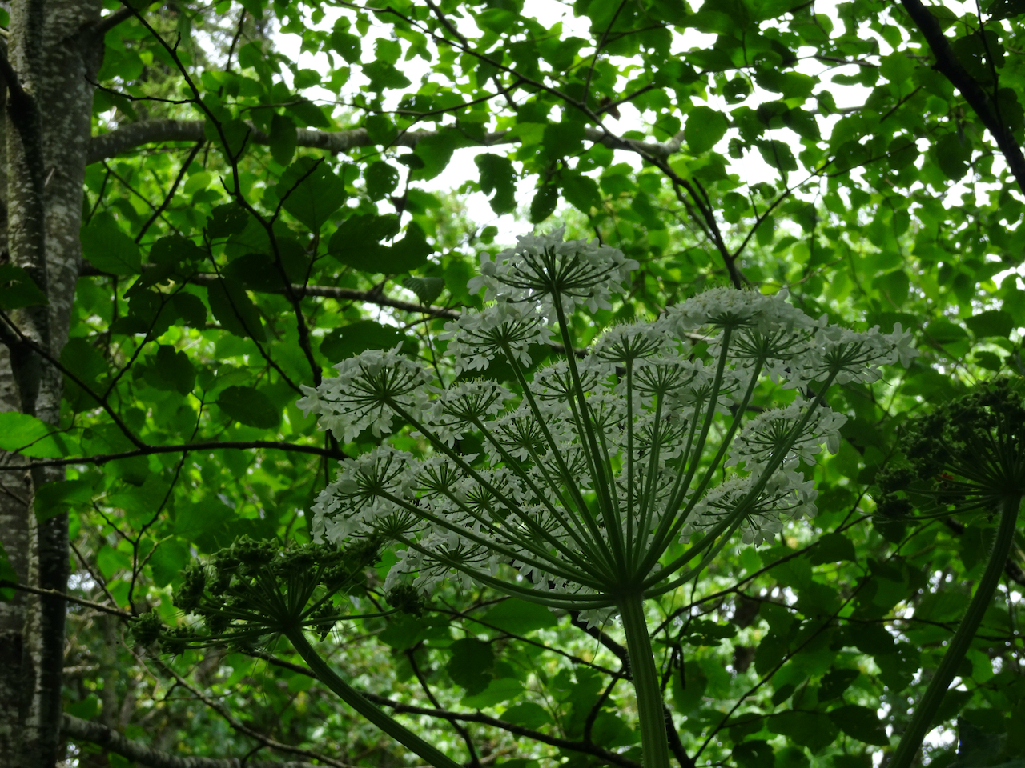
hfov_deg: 19.6
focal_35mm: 100
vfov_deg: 14.8
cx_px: 512
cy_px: 384
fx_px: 2961
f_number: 5
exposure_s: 1/100
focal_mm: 17.01
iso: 80
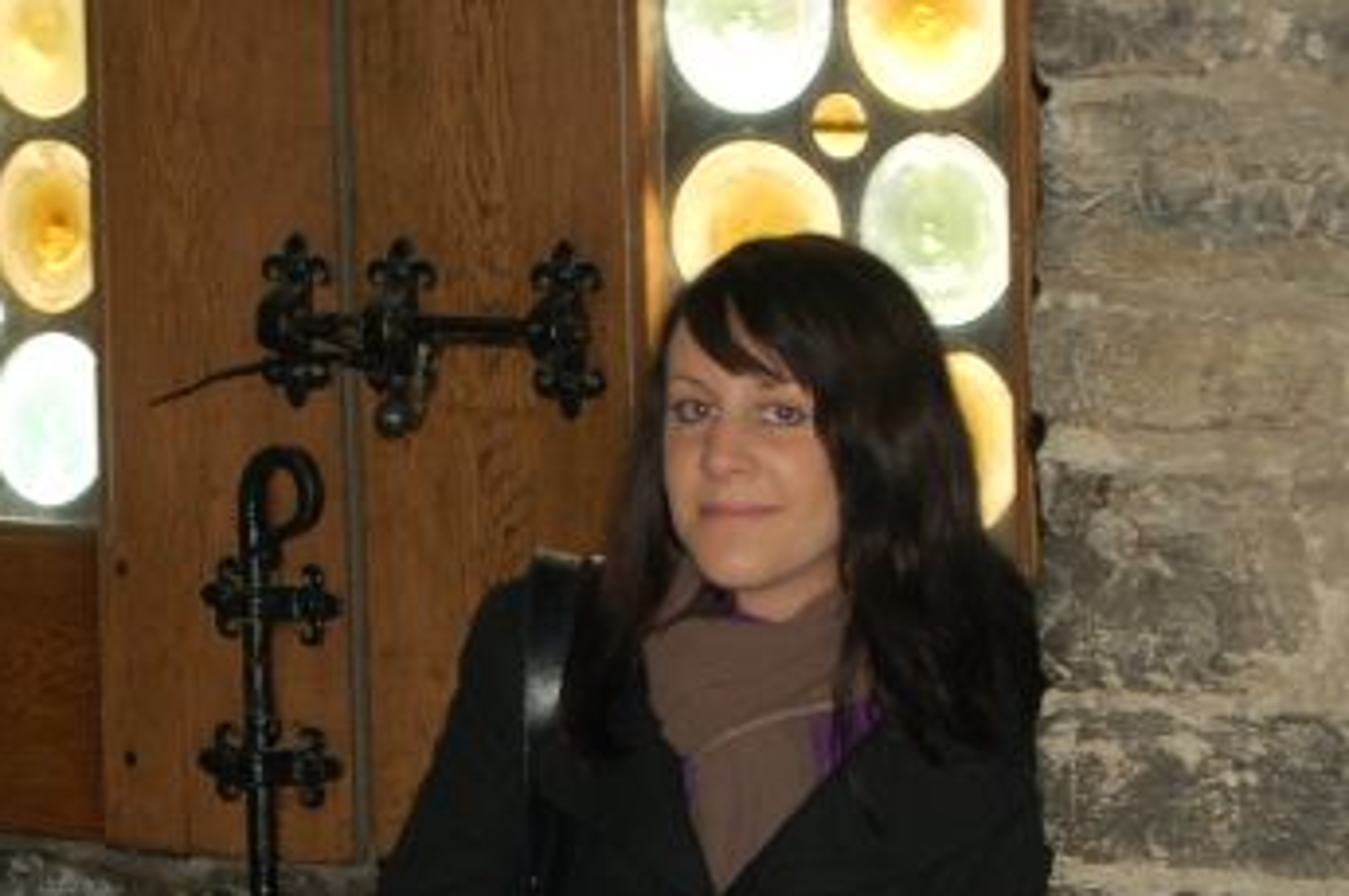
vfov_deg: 8.9
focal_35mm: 153
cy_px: 642
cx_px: 606
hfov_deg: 13.4
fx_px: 5722
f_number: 5.6
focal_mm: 55
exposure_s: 1/60
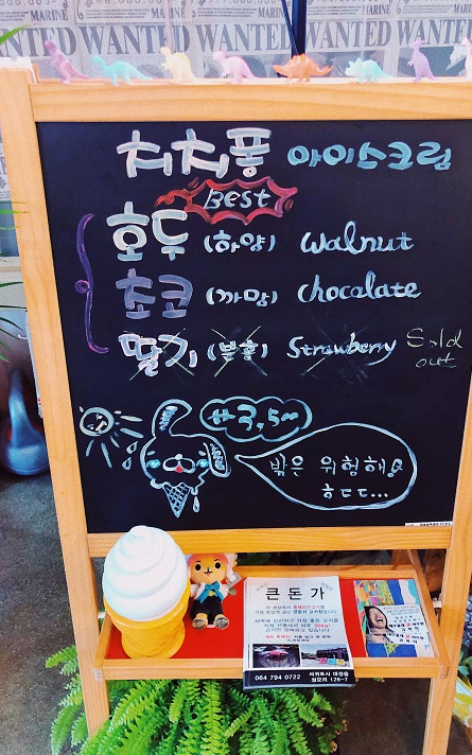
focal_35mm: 30
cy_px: 379
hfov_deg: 41.8
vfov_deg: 62.9
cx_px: 266
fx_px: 617
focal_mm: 4
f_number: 1.8
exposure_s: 1/15
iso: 80
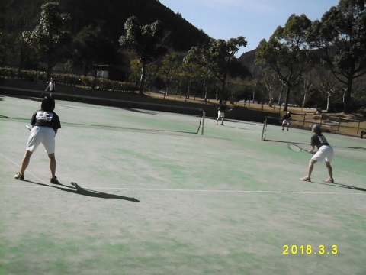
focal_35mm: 59
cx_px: 183
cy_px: 138
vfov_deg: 24.8
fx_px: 624
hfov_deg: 32.7
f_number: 10.5
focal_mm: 10.5
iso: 1600
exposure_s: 1/1500
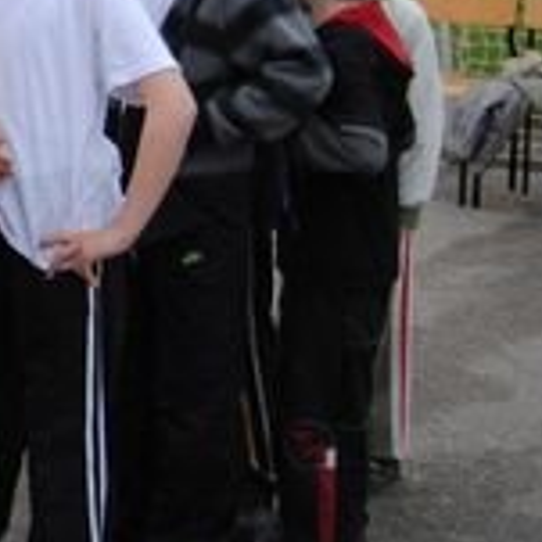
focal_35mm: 97
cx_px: -341
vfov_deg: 17.3
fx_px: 1726
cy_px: -32
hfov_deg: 15.9
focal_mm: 23
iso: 200
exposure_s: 1/800
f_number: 3.8
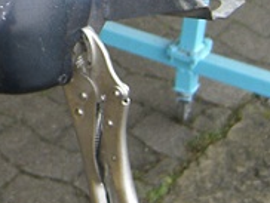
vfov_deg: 9.1
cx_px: -116
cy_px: -168
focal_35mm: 156
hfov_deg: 12.1
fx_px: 1218
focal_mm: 7.9
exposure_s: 1/125
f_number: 2.8
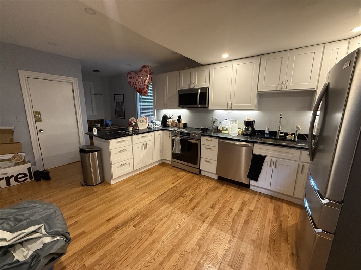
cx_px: 180
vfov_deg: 85.7
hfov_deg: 102.1
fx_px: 146
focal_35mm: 14
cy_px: 135
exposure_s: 1/60
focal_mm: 2.22
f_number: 2.2
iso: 400
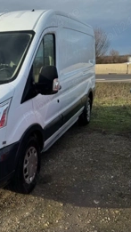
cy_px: 109
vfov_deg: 50.4
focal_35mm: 40
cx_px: -1
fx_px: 247
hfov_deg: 27.9
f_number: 1.78
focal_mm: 6.76
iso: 80
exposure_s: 1/2710
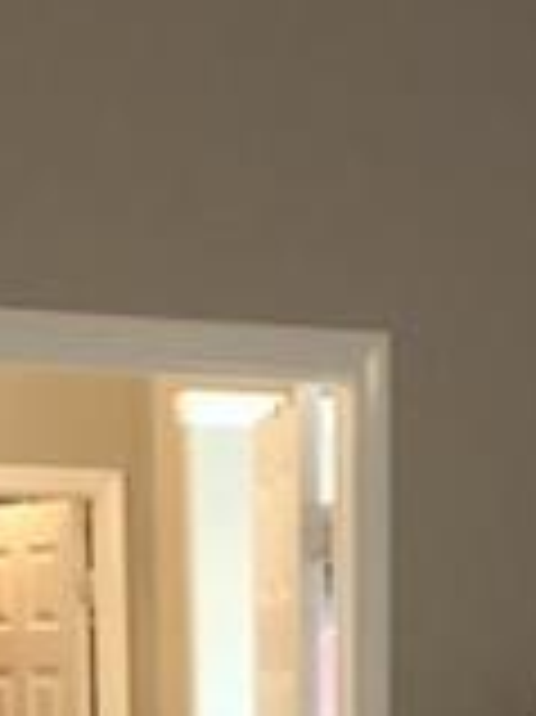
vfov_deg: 12.3
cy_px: 1175
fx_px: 3101
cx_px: 635
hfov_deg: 9.7
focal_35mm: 150
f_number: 2.4
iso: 125
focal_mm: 3.3
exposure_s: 1/30
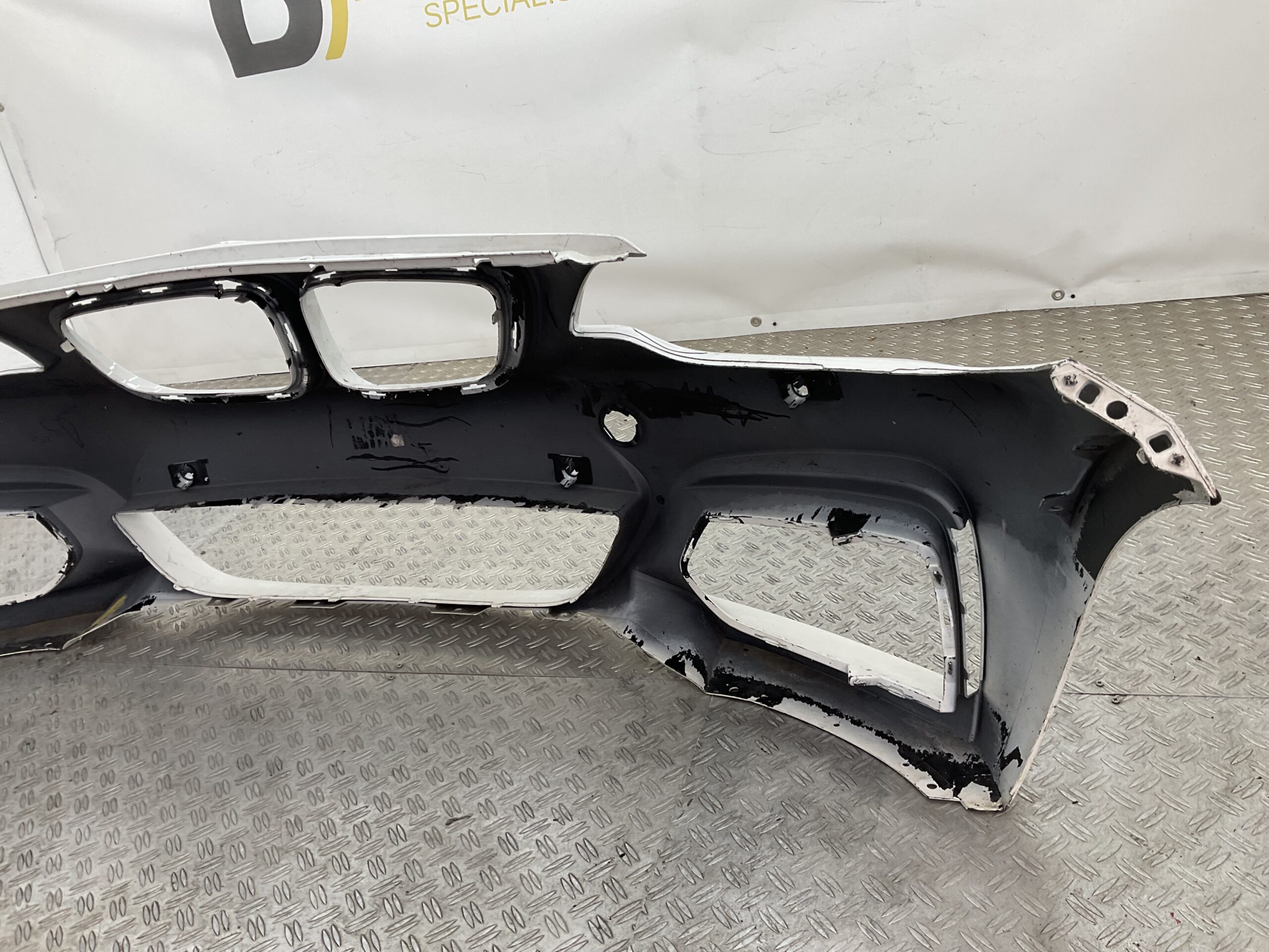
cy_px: 476
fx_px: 1063
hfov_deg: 61.7
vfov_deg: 48.2
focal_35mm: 29
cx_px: 634
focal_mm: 3
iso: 25
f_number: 1.8
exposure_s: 1/100
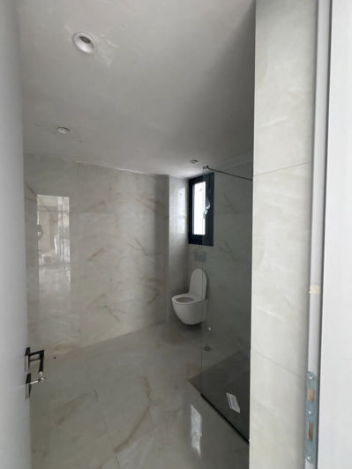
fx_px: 190
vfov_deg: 102.1
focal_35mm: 14
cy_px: 234
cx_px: 176
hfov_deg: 85.7
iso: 500
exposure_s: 1/60
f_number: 2.2
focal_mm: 2.22
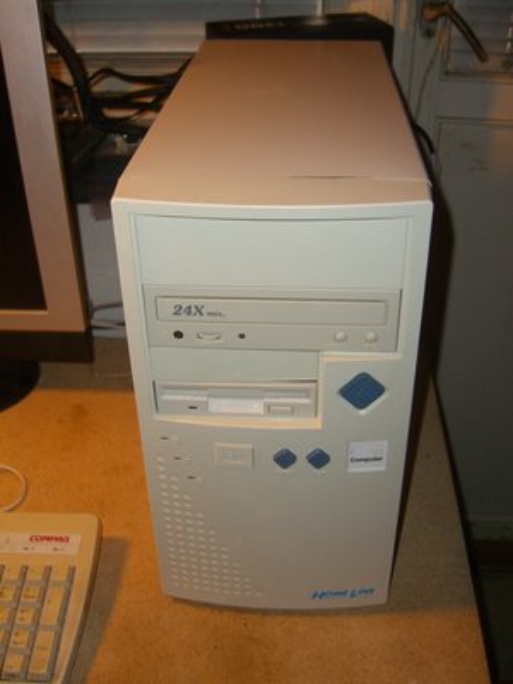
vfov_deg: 49.0
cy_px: 342
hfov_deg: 37.7
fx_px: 751
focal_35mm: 38
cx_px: 256
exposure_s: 1/60
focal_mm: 7.9
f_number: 2.8
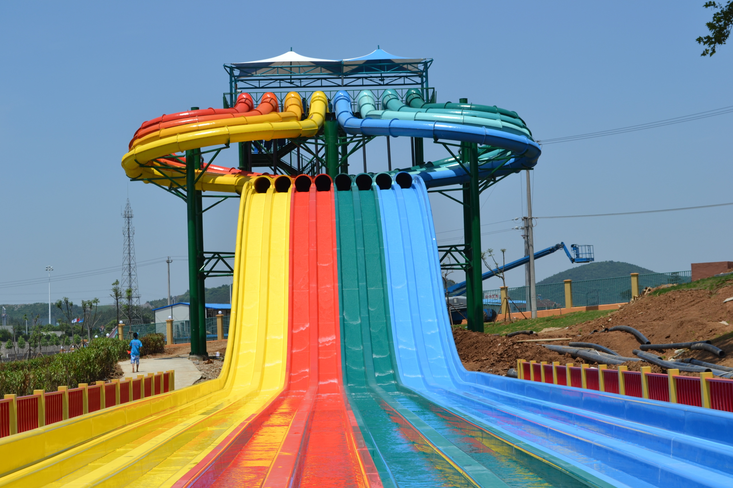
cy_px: 244
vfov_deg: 18.9
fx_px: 1466
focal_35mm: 72
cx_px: 366
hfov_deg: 28.1
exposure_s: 1/320
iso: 100
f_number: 9
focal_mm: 48
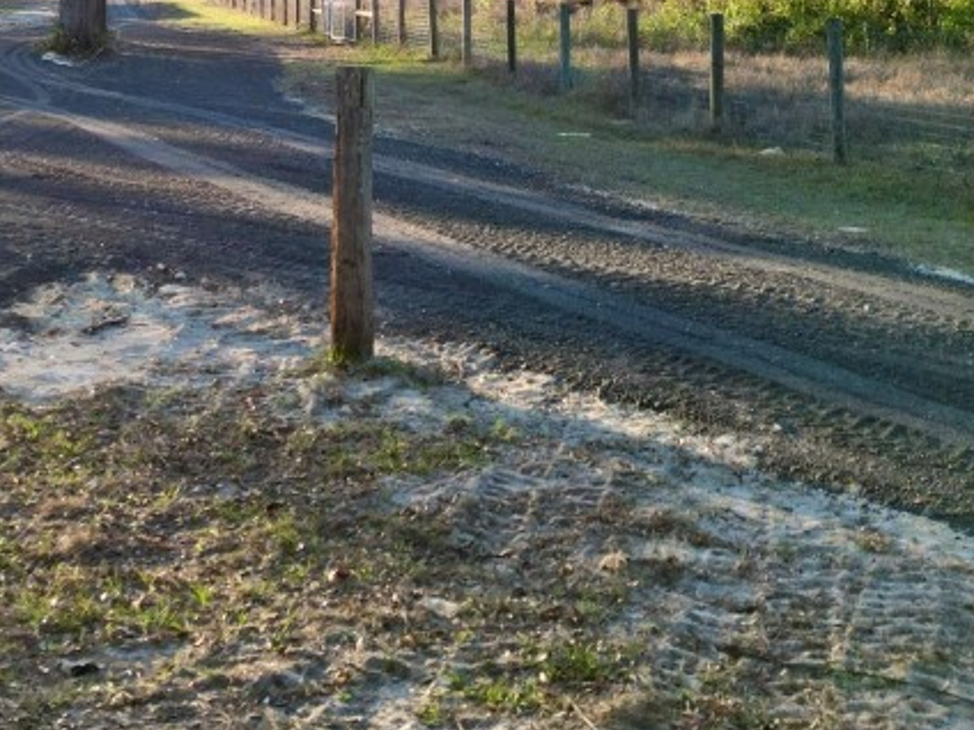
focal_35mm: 58
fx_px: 1632
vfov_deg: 23.1
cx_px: 326
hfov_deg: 33.0
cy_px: -147
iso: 100
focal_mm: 6.72
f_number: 1.7
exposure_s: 1/1000
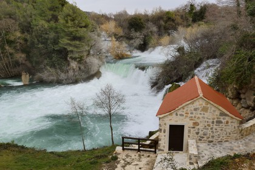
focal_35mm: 32
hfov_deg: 58.7
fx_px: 227
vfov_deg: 41.1
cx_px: 128
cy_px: 85
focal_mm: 32
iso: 400
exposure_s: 1/200
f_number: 14
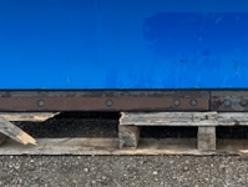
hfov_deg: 24.7
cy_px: 94
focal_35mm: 77
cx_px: 213
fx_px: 553
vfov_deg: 19.2
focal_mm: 6.86
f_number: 1.78
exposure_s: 1/659
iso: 80
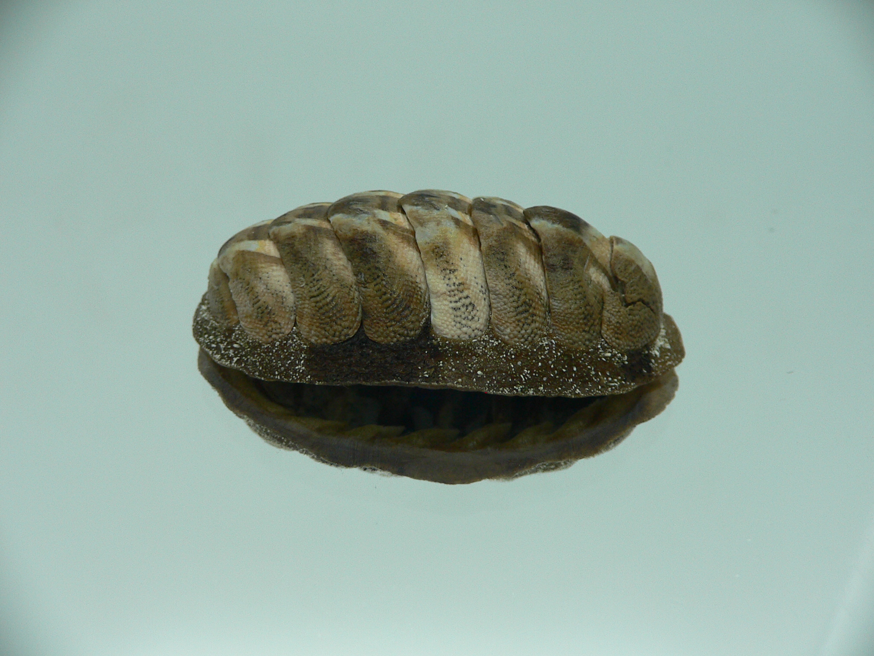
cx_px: 437
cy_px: 328
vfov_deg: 40.7
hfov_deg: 52.6
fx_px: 884
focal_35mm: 35
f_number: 2.8
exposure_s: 1/60
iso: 100
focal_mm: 4.6
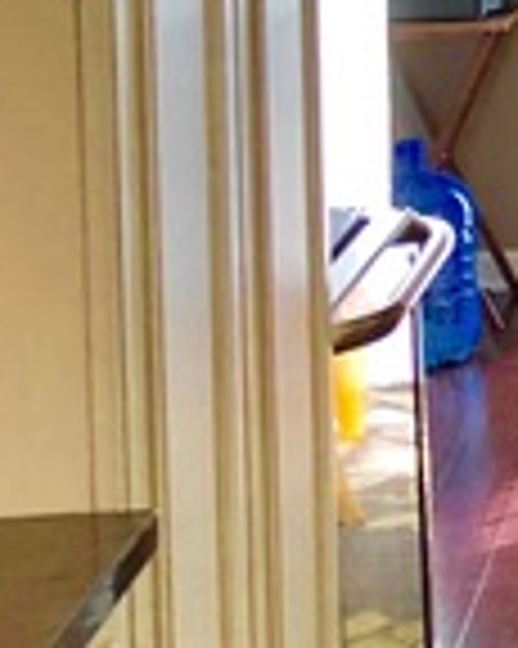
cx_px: 1601
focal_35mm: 147
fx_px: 2820
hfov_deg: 8.6
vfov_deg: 12.8
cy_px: -130
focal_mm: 3.99
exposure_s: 1/30
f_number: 1.8
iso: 25
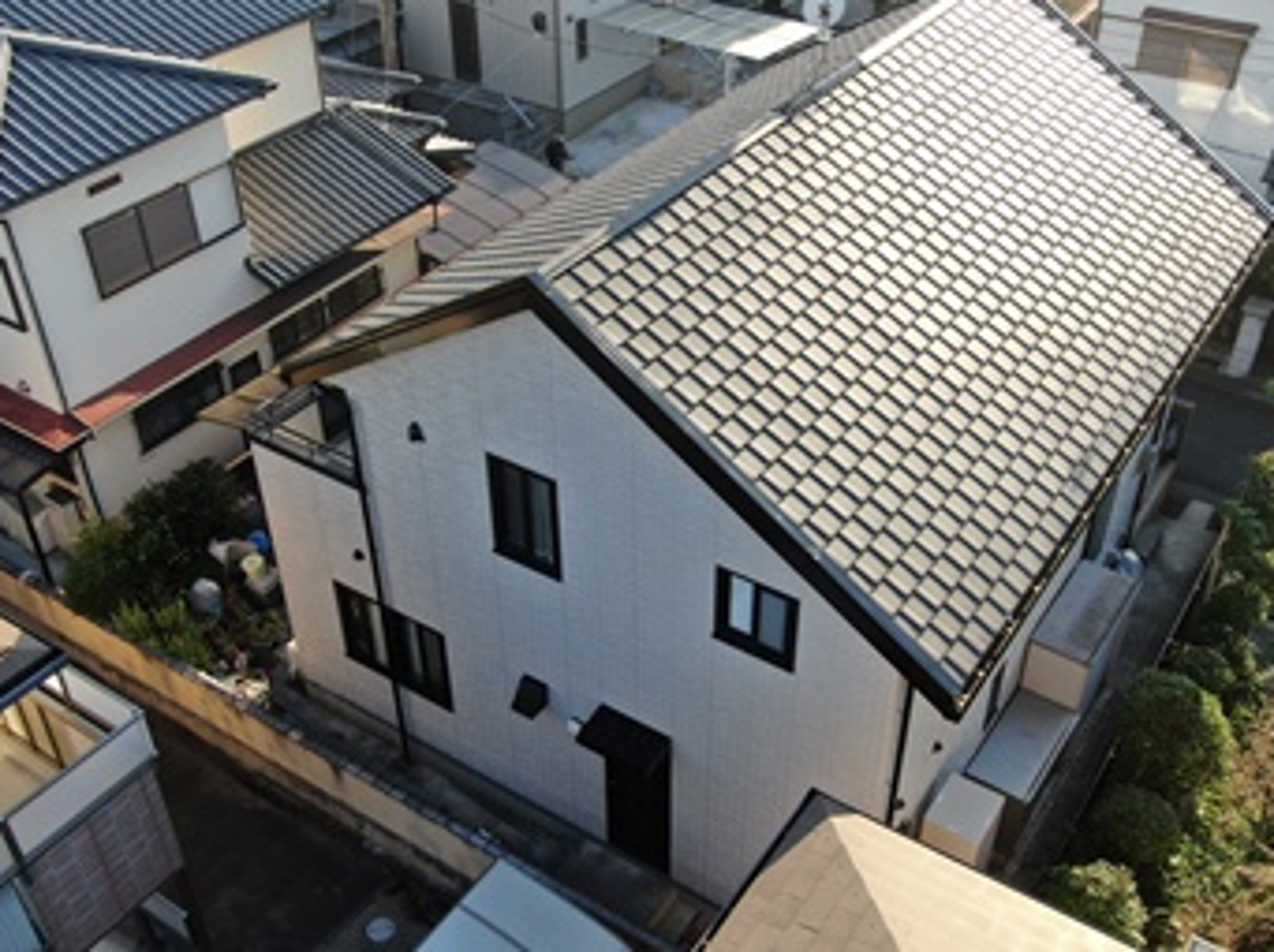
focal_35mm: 38
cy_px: 467
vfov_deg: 37.7
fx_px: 1397
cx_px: 646
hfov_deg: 49.0
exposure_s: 1/200
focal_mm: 6.35
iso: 100
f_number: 3.4
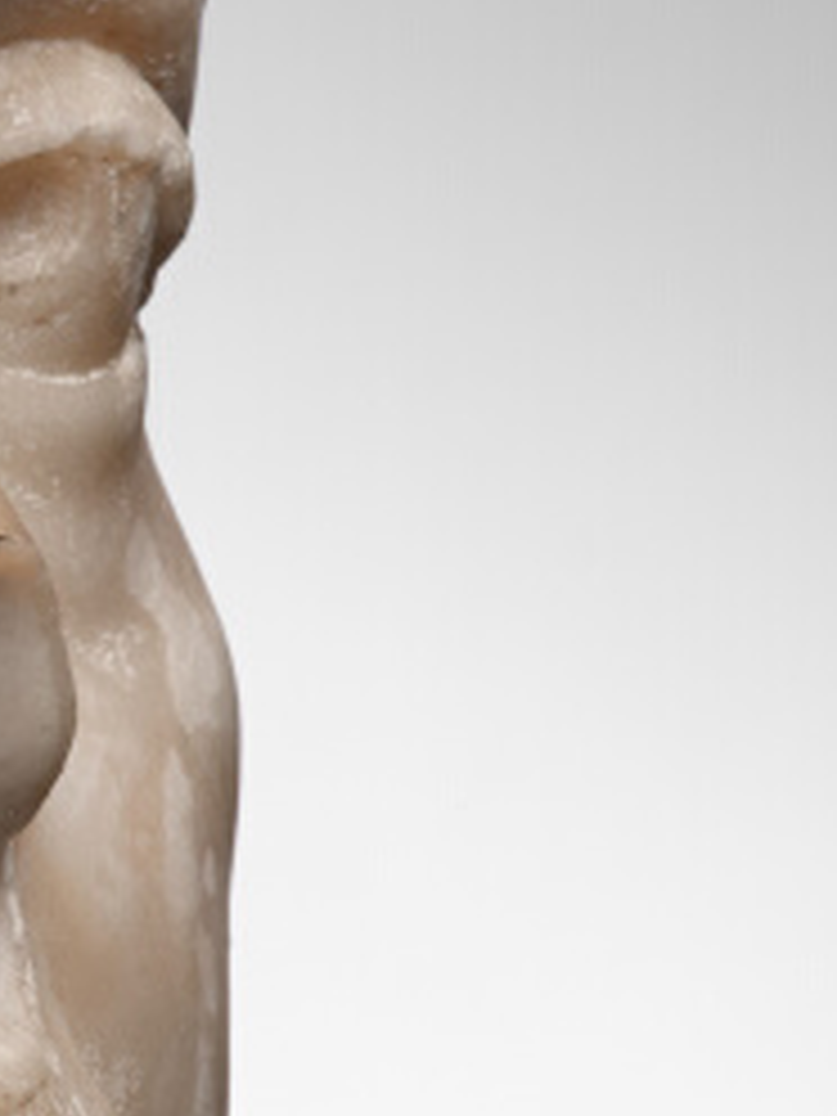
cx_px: -1242
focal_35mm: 338
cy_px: 1217
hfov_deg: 4.3
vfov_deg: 5.8
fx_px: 10897
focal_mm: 80
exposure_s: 1/125
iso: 200
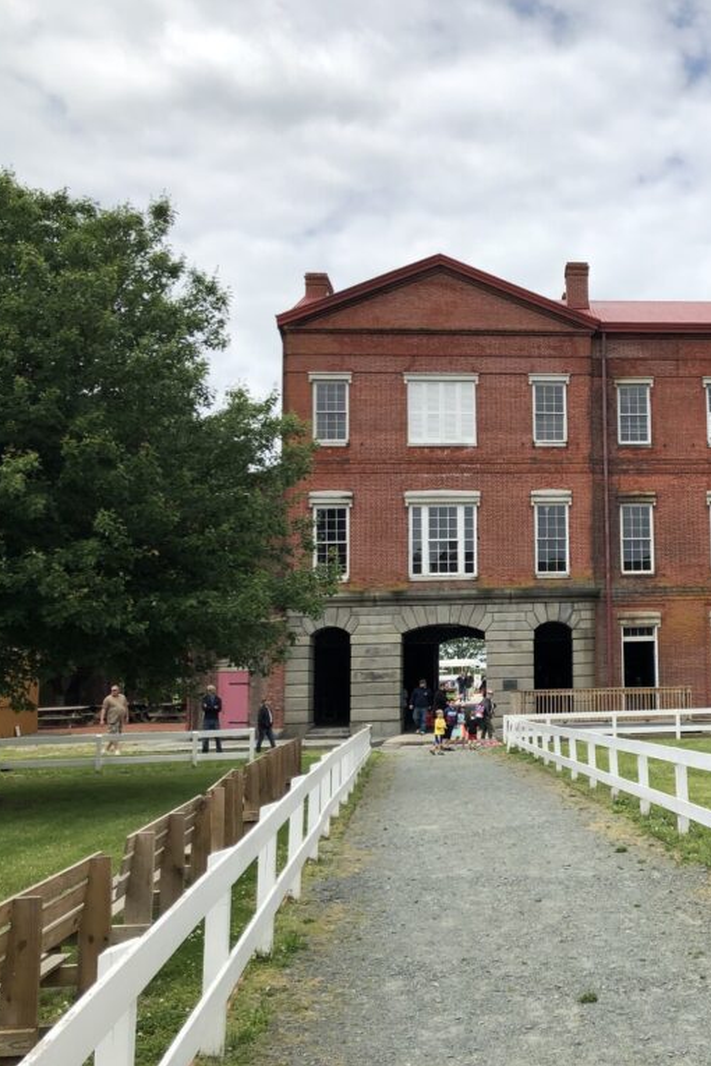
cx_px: 640
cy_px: 532
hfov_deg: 32.5
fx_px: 1155
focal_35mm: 39
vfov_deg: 49.6
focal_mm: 3.99
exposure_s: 1/2183
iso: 20
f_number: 1.8
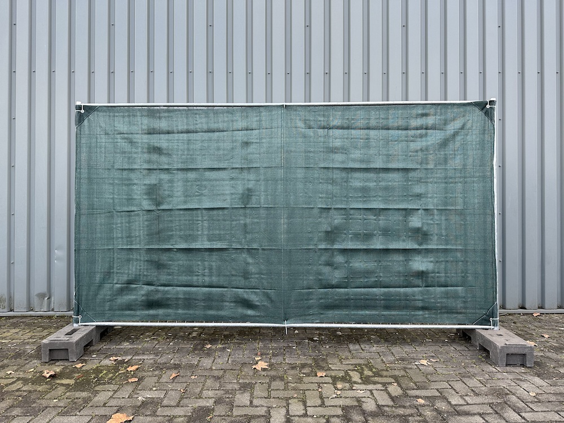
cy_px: 212
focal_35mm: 24
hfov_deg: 71.6
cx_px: 282
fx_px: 391
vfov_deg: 56.8
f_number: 1.78
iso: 80
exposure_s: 1/343
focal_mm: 6.86
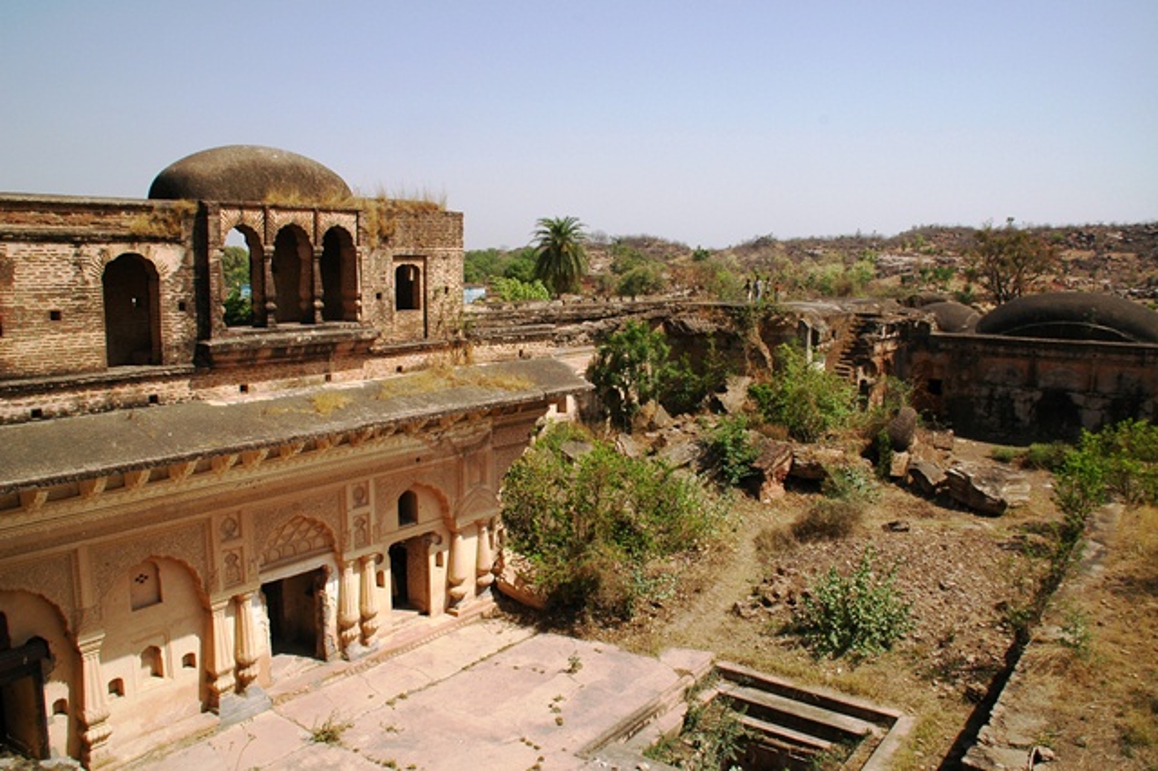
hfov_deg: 67.4
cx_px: 579
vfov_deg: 47.9
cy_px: 386
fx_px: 868
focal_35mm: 27
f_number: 11
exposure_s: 1/320
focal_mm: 18
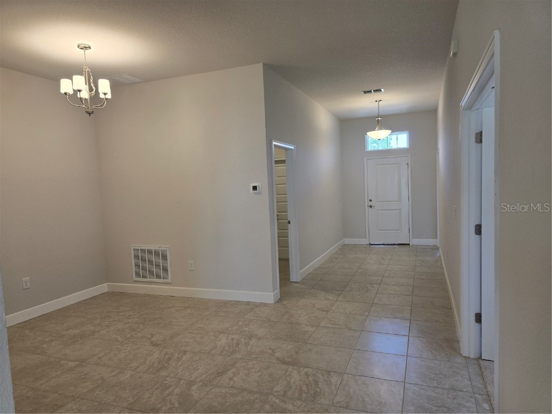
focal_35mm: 23
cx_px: 276
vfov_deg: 58.9
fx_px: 367
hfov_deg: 73.9
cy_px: 207
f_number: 1.7
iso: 80
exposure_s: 1/120
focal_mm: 6.3
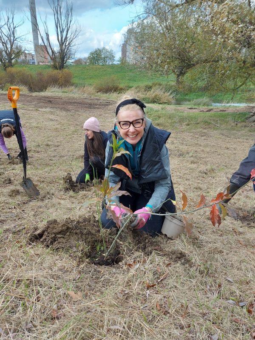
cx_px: 128
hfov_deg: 56.8
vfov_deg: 71.6
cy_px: 170
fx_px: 236
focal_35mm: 24
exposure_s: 1/162
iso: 32
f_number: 1.8
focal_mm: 5.23
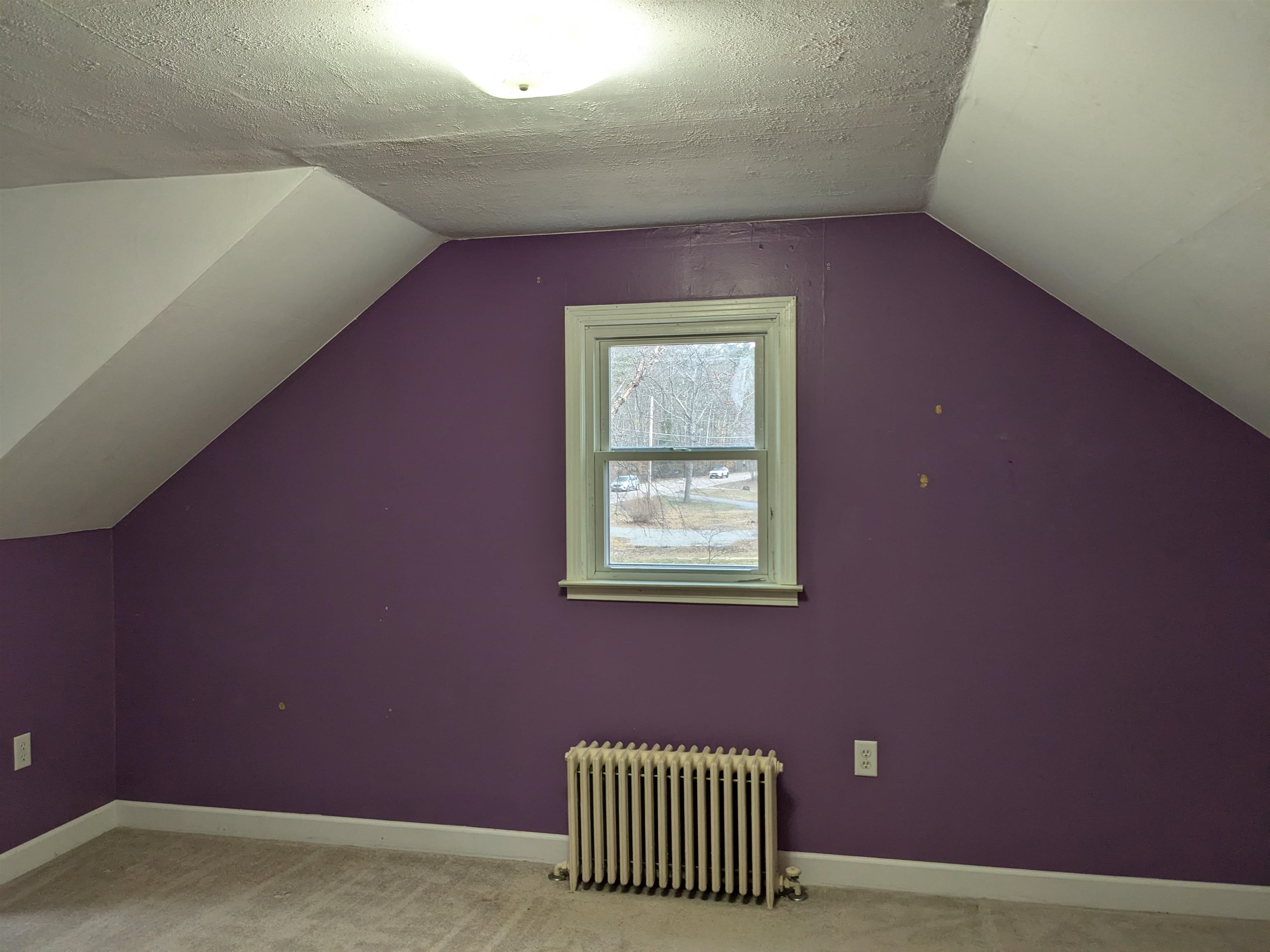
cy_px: 476
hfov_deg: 65.3
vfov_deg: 51.4
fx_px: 991
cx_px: 635
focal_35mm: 27
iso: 64
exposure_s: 1/120
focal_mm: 4.38
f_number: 1.73
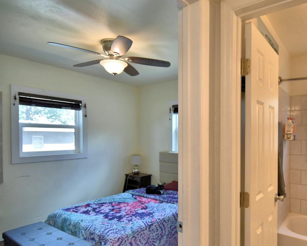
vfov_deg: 62.8
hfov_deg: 73.1
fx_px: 200
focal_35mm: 22
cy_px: 142
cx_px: 201
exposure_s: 1/125
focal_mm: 10
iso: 320
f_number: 4.5
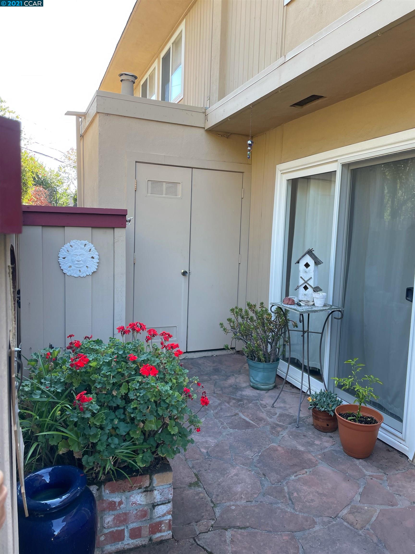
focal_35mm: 26
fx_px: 416
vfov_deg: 67.3
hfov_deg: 53.1
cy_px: 277
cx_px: 208
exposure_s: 1/154
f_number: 1.6
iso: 32
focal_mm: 4.2
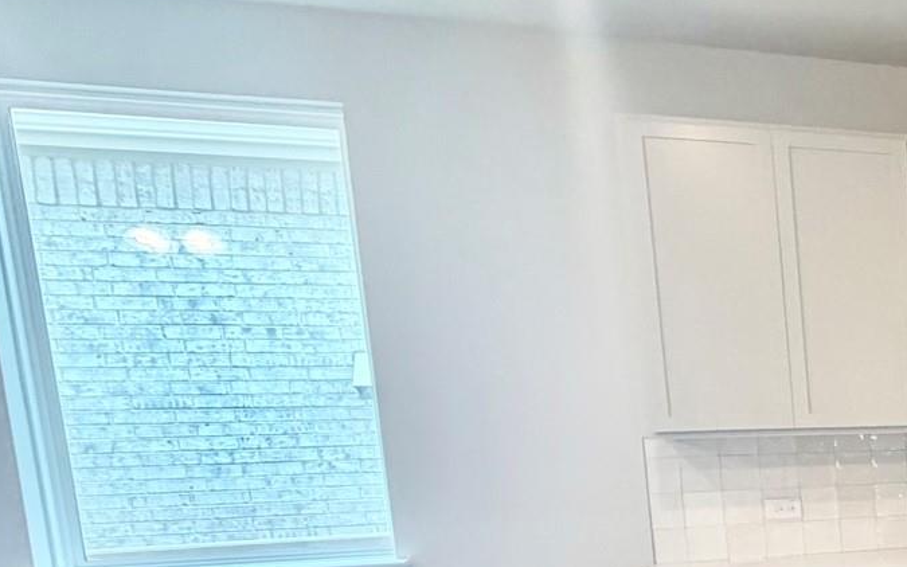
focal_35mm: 45
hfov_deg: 29.0
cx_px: 1340
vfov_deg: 27.3
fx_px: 1112
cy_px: 543
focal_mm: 2.22
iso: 250
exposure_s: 1/120
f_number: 2.2
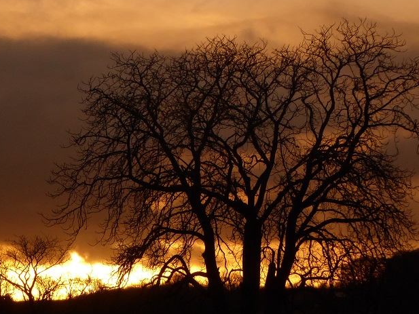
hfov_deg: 15.5
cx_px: 164
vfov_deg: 11.7
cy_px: 151
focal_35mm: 127
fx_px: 1538
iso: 200
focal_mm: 17.5
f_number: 5
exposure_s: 1/1300
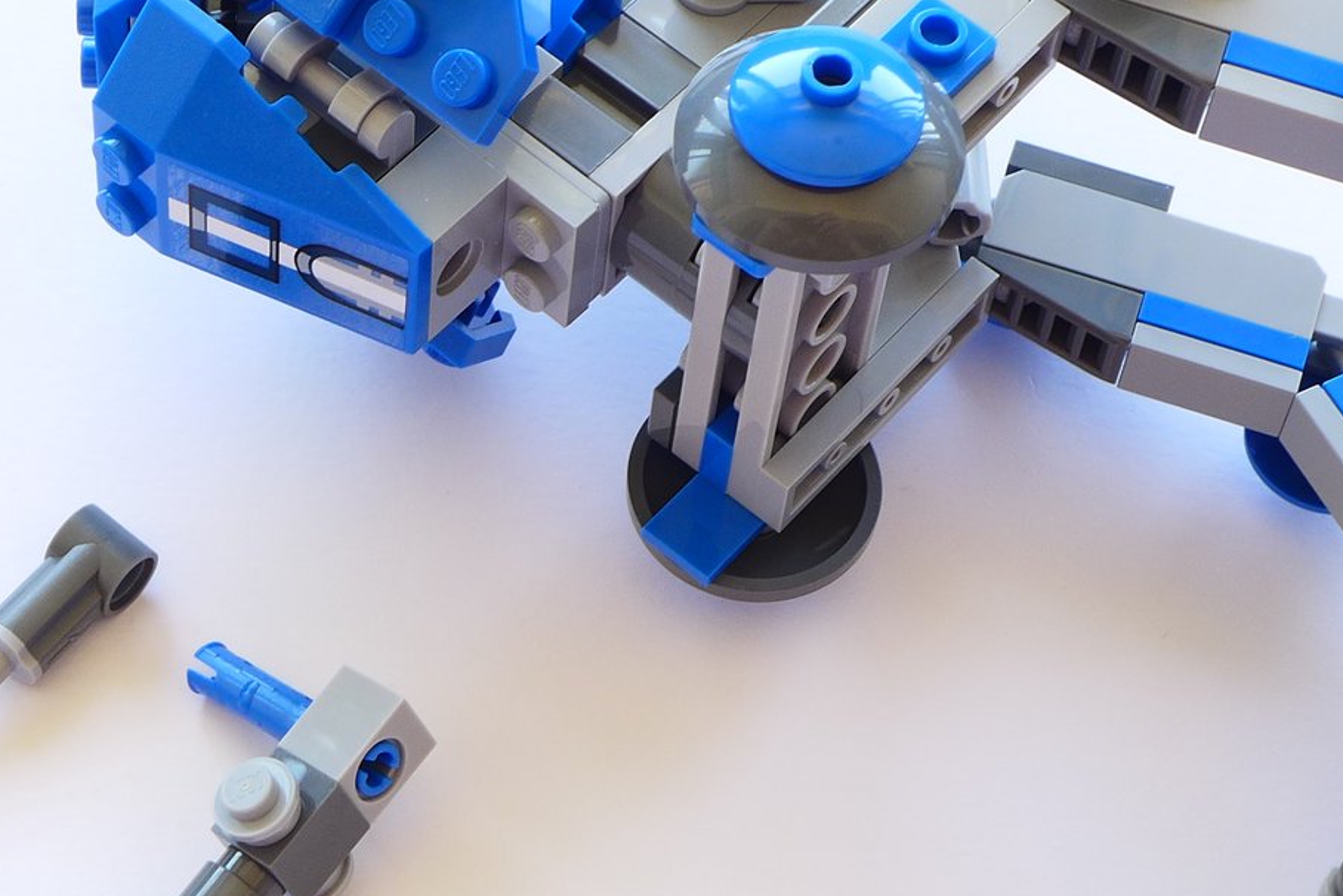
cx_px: 522
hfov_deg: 19.6
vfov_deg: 13.1
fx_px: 3881
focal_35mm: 104
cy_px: 269
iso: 80
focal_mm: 9.8
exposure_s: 1/20
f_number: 4
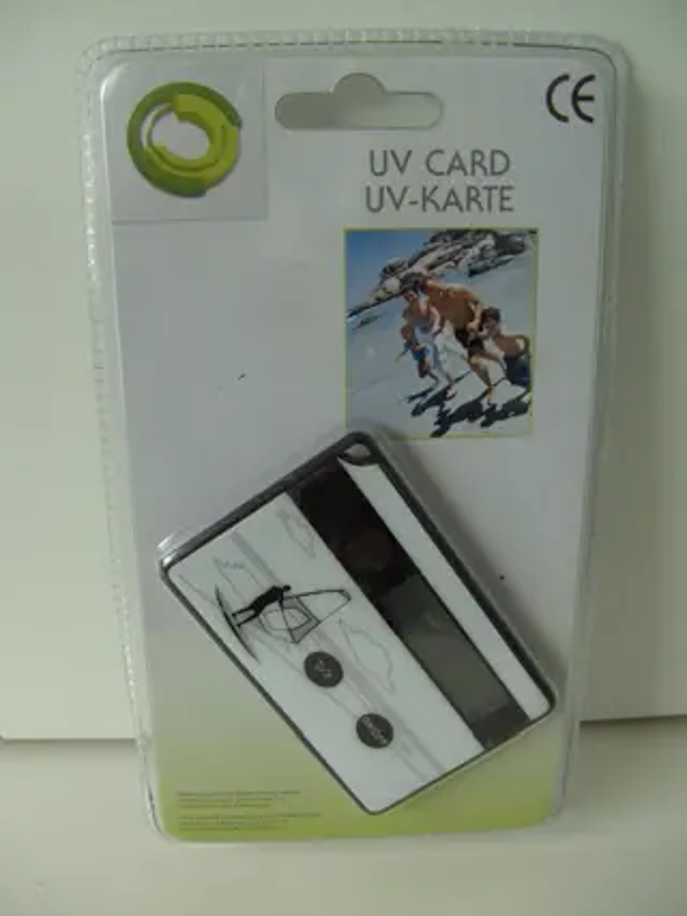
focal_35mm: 37
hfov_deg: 38.6
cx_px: 344
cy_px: 458
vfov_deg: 50.2
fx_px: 980
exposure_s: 1/43
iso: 100
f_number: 2.8
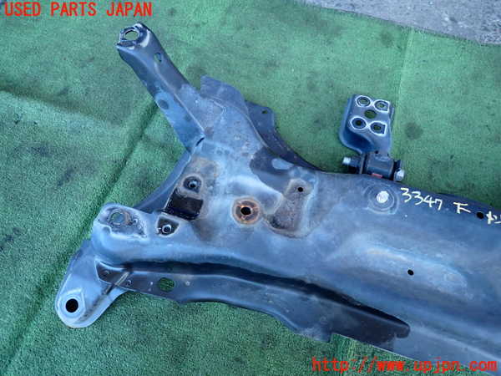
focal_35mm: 25
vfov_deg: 54.9
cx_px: 250
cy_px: 188
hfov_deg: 69.4
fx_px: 362
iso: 200
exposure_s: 1/100
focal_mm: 4.5
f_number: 2
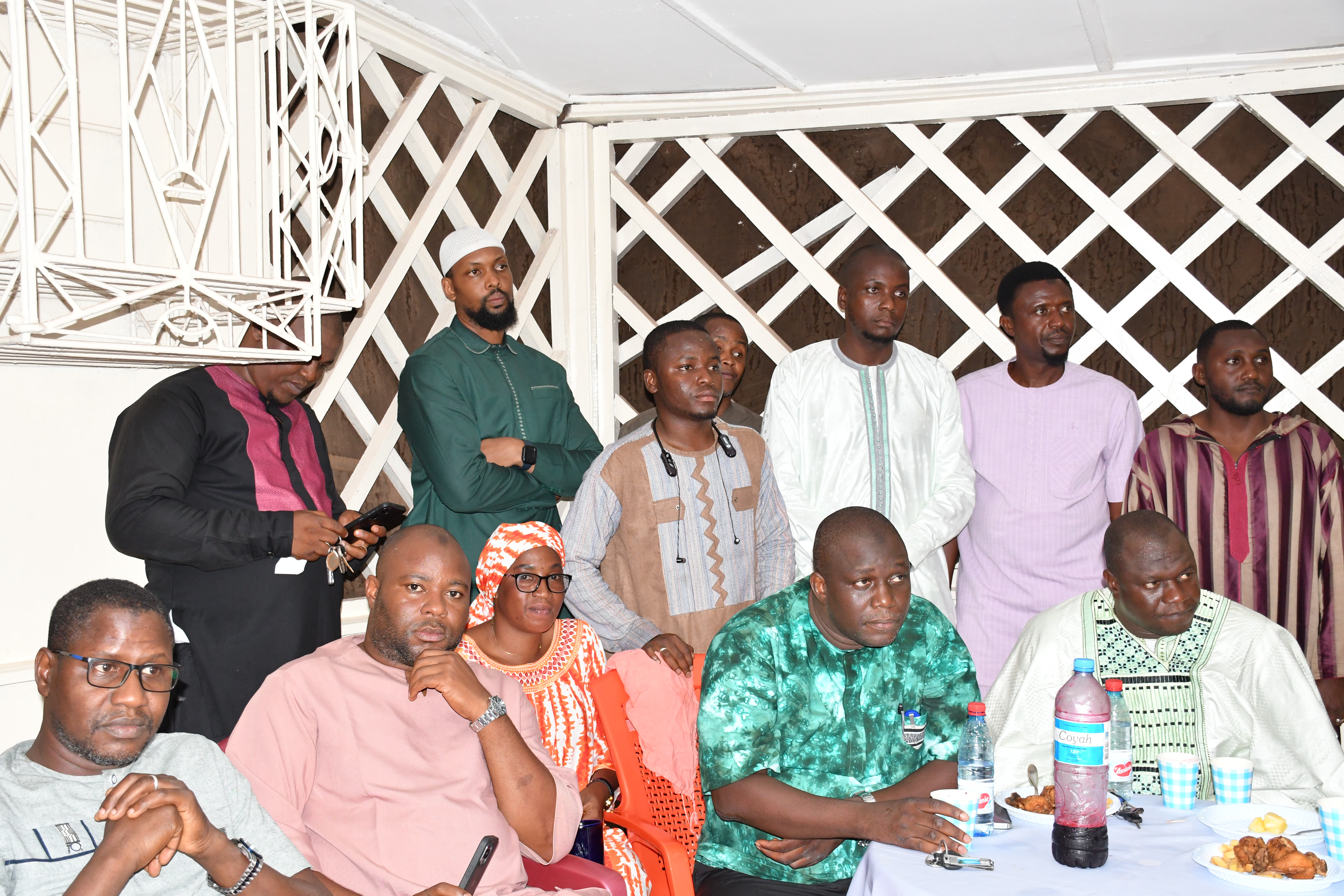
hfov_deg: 43.6
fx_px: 1680
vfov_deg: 29.9
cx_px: 672
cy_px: 448
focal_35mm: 45
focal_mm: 30
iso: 1250
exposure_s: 1/60
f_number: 5.6
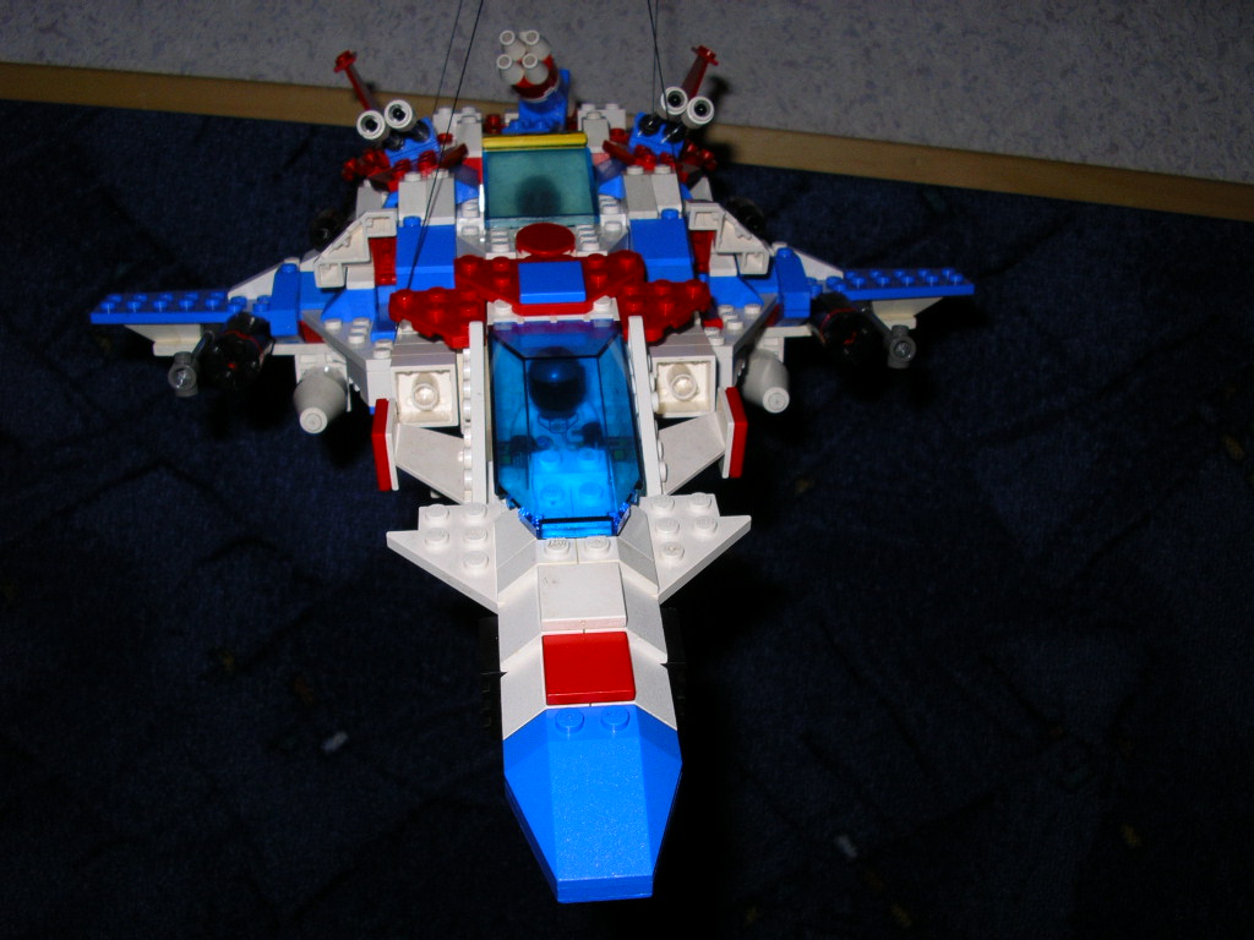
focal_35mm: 38
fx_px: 1377
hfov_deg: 49.0
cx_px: 627
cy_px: 470
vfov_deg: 37.7
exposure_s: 1/60
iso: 50
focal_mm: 5.8
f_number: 4.1
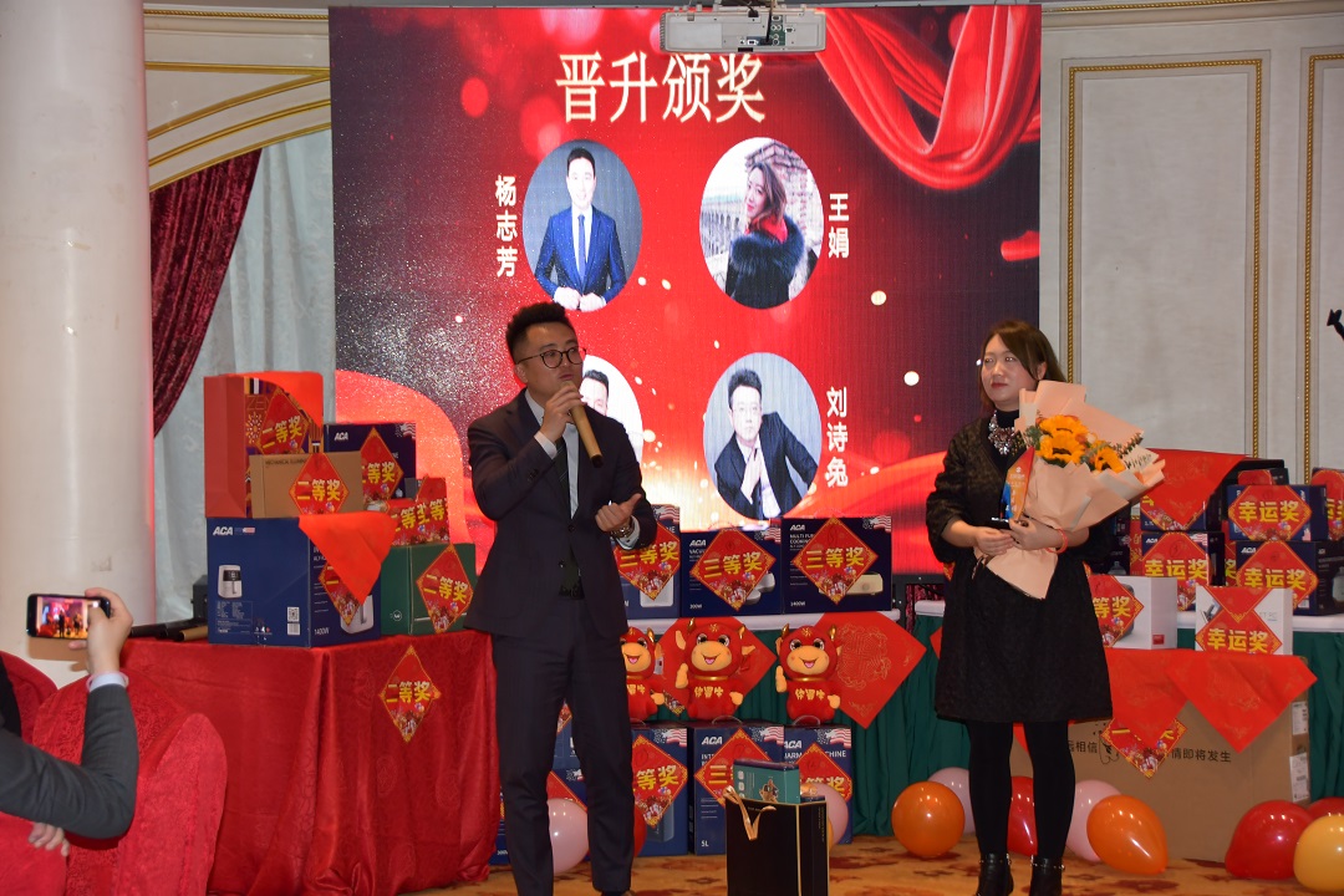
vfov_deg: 14.7
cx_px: 672
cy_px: 448
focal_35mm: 93
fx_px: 3472
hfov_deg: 21.9
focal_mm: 62
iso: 640
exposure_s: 1/60
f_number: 4.8
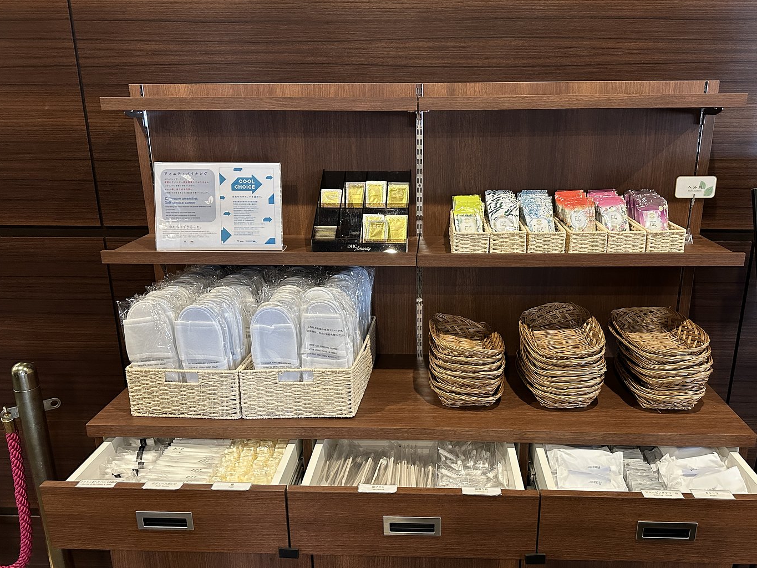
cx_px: 411
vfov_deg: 51.4
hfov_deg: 65.2
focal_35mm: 27
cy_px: 287
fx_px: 591
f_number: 1.78
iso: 500
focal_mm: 6.86
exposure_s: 1/60
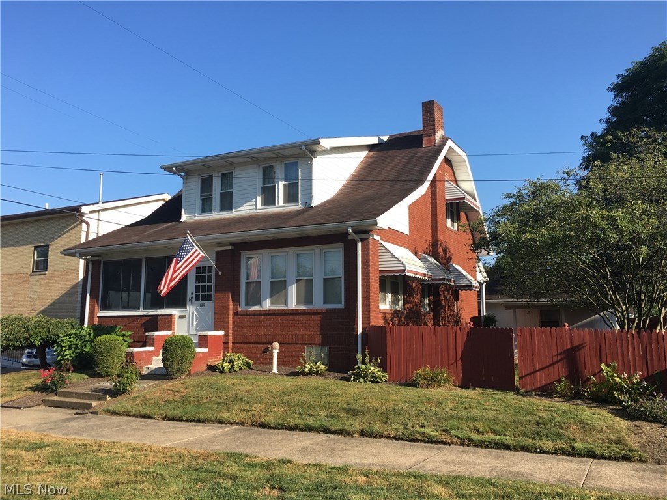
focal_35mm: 29
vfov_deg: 48.2
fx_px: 559
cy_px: 250
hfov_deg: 61.7
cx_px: 334
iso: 25
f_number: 2.2
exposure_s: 1/693
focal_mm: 4.15
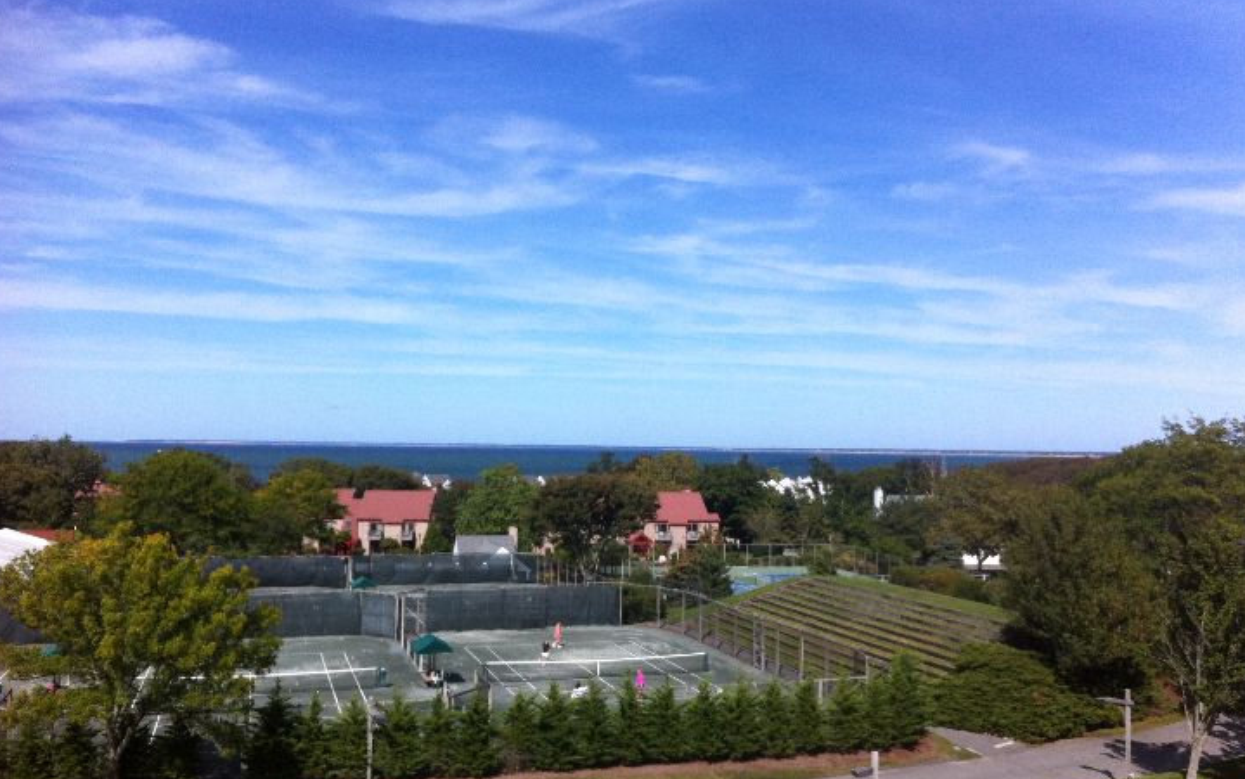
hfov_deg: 51.5
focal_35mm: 38
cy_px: 413
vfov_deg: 33.6
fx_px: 1290
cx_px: 630
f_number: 2.8
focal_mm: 3.85
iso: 80
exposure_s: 1/2011
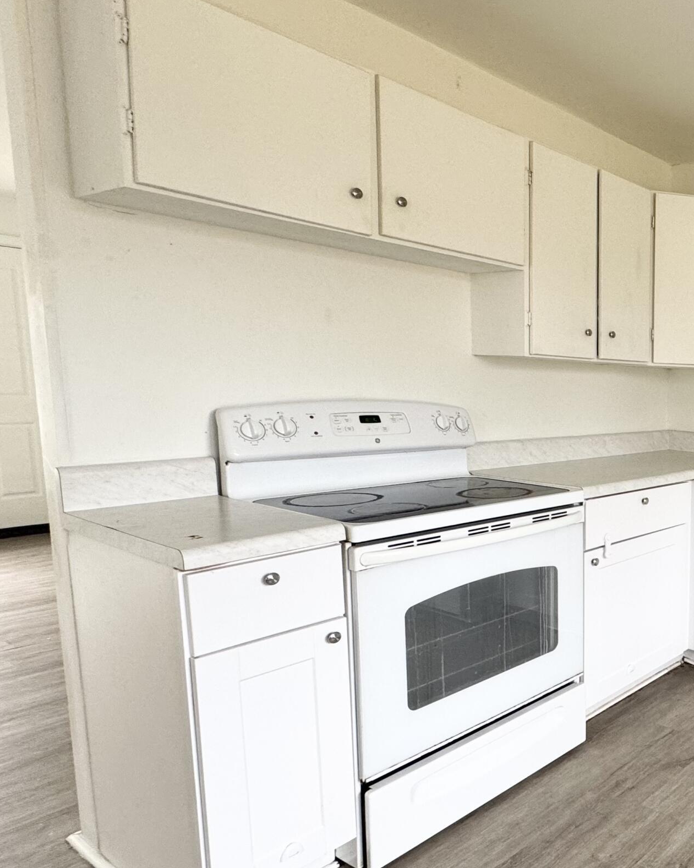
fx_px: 668
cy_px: 466
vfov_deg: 66.0
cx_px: 772
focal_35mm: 26
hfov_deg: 42.5
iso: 160
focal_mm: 2.22
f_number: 2.2
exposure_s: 1/99
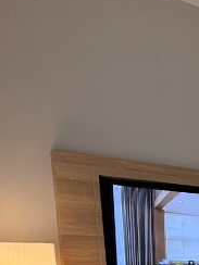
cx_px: 370
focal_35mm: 62
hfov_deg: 18.1
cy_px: 327
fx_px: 475
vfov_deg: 27.1
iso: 320
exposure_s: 1/99
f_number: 2.2
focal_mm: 2.22
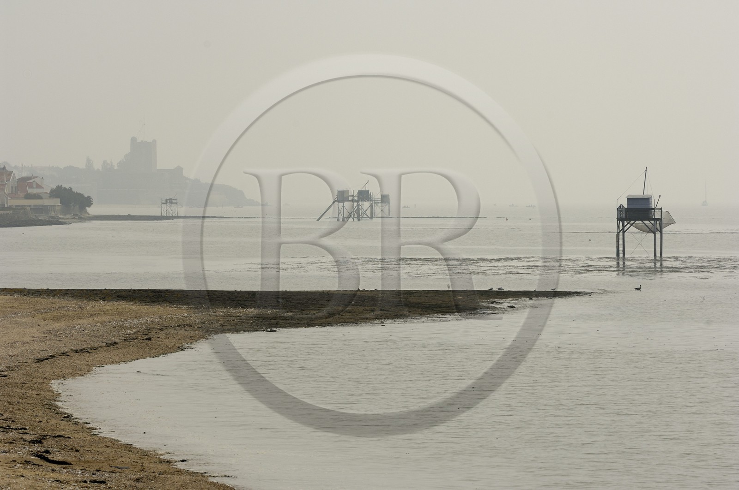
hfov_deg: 11.4
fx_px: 3690
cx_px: 370
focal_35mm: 180
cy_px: 245
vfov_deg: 7.6
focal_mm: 120
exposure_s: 1/400
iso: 100
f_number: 7.6
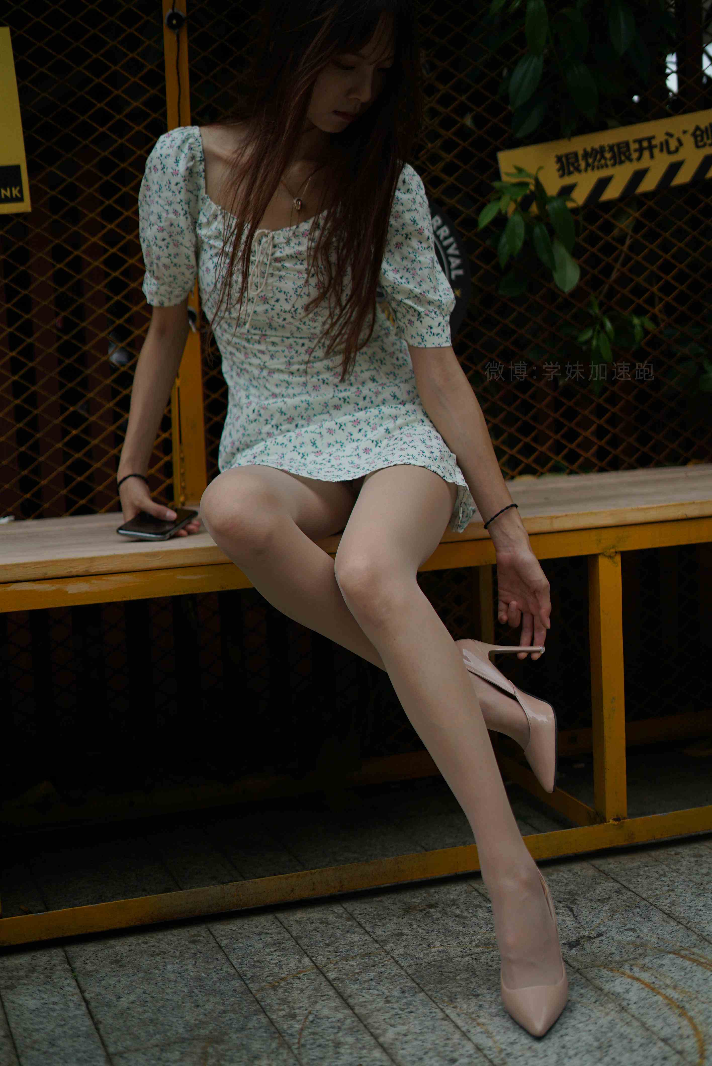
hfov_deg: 27.0
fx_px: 1481
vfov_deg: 39.6
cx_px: 356
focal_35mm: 50
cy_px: 533
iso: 200
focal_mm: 50
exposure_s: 1/8000
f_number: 1.8
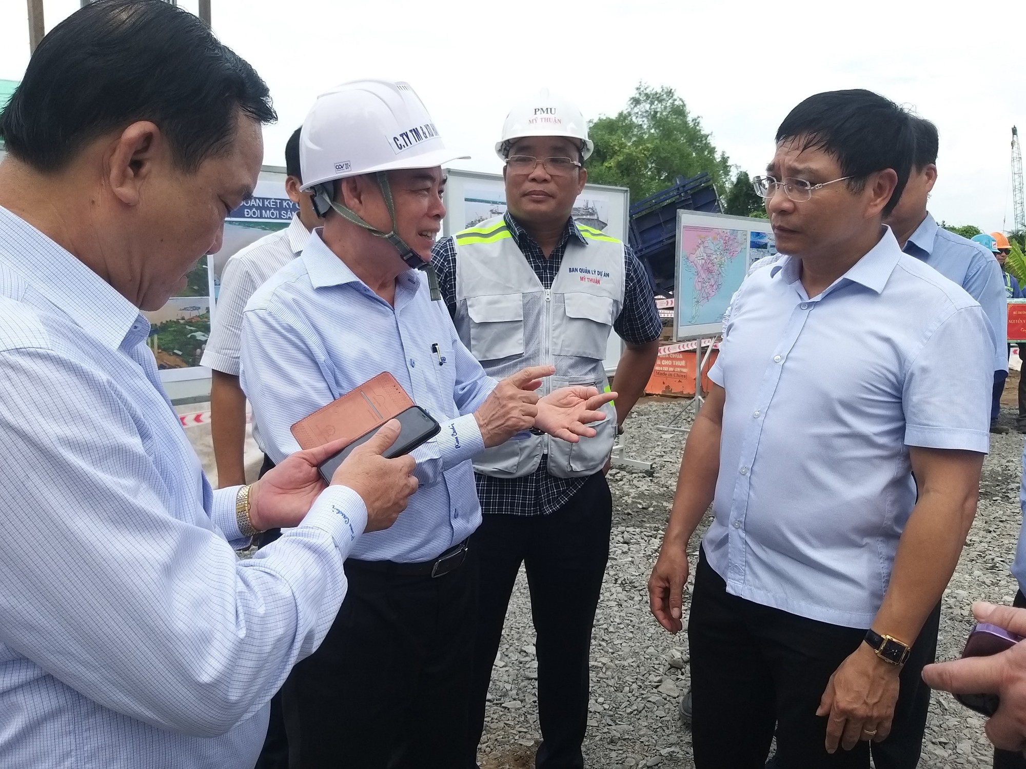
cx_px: 513
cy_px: 384
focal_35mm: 27
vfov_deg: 51.4
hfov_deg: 65.3
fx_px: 800
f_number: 1.7
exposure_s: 1/1306
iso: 50
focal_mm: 3.93
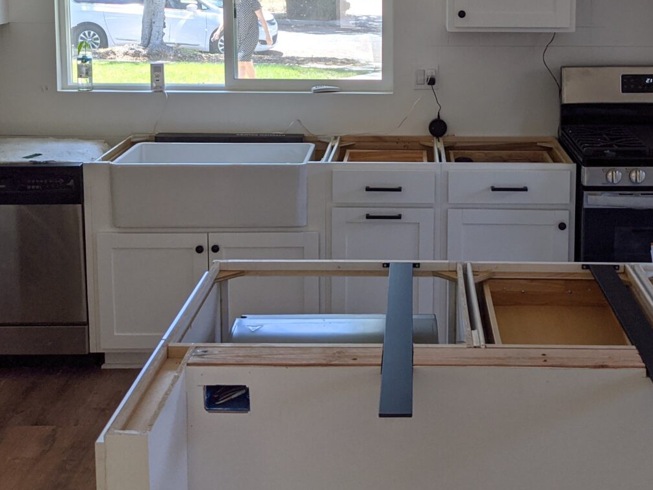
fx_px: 1038
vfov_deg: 26.0
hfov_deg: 34.7
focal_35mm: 55
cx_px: 426
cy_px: 86
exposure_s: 1/379
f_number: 1.73
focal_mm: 4.38
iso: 61
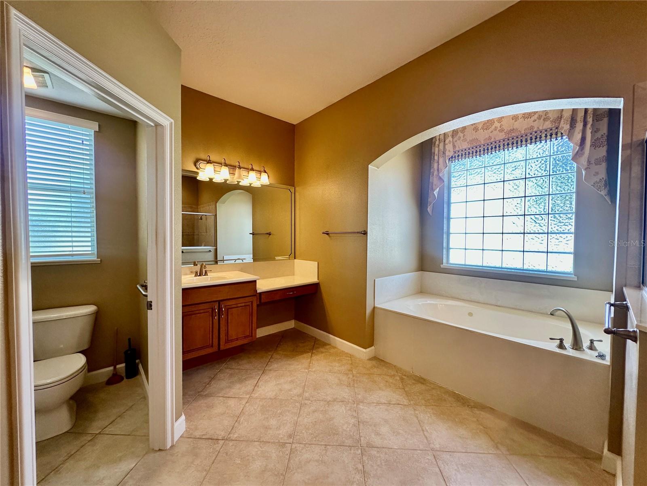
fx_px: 262
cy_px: 243
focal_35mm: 14
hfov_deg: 102.1
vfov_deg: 85.7
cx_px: 324
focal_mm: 2.22
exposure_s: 1/120
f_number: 2.2
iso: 160
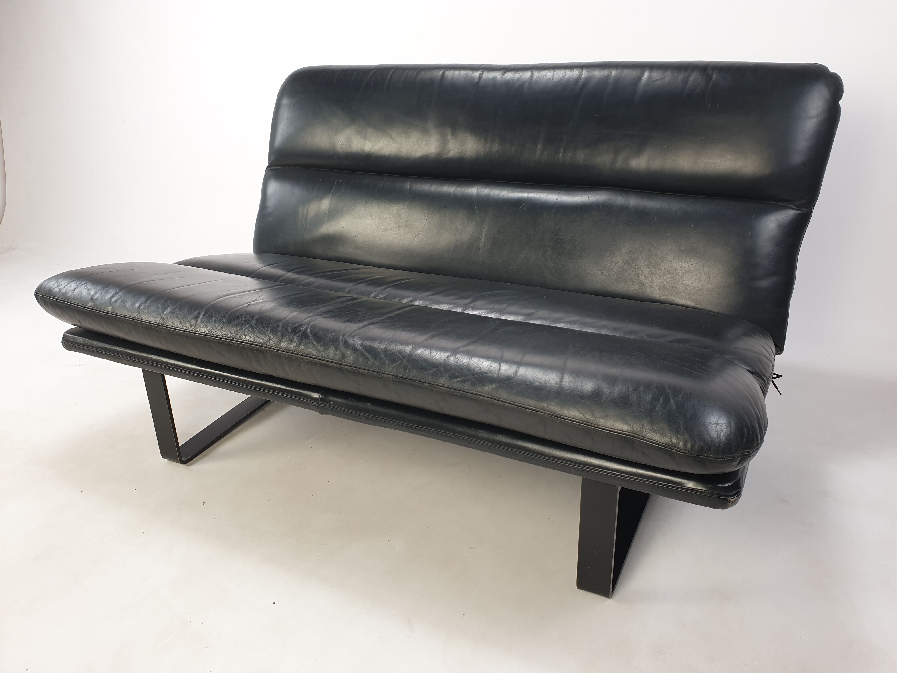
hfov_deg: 67.3
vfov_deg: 53.1
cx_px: 448
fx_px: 674
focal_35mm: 26
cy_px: 336
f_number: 2.4
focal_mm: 4.3
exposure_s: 1/100
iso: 100
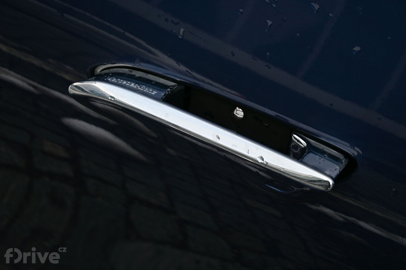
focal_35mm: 76
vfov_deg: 17.9
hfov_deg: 26.7
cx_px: 205
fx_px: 857
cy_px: 134
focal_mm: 50
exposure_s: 1/100
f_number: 6.3
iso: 100
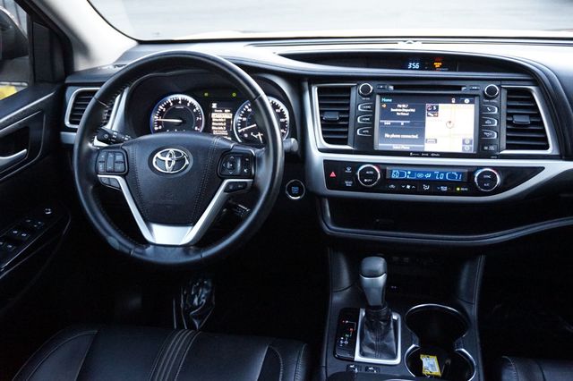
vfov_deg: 38.3
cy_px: 190
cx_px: 286
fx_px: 549
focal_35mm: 34
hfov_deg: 55.1
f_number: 4.5
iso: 3200
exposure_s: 1/125
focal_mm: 23
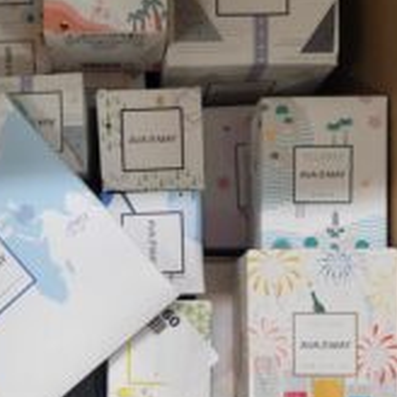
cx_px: 97
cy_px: 315
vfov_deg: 29.9
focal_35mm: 56
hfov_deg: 30.0
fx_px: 727
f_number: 1.8
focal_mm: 5.4
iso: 320
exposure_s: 1/100
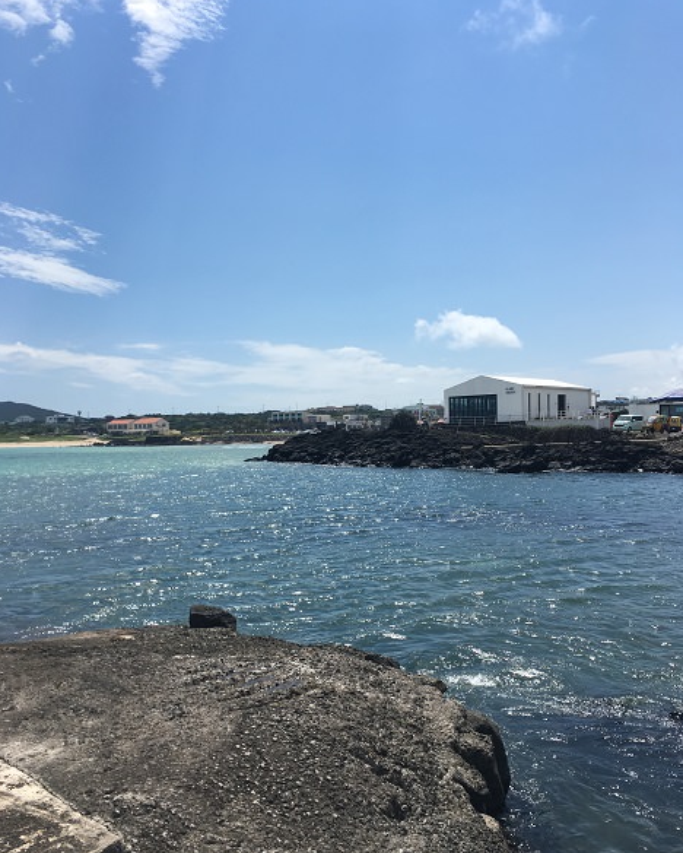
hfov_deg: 47.2
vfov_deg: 57.1
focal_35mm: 31
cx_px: 344
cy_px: 453
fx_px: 782
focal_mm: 4.15
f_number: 2.2
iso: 25
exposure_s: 1/2331
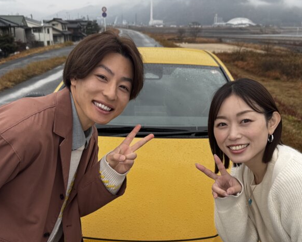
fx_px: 366
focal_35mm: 41
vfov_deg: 36.0
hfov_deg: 44.8
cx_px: 146
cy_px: 169
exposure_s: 1/792
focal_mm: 6.76
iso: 80
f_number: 1.78
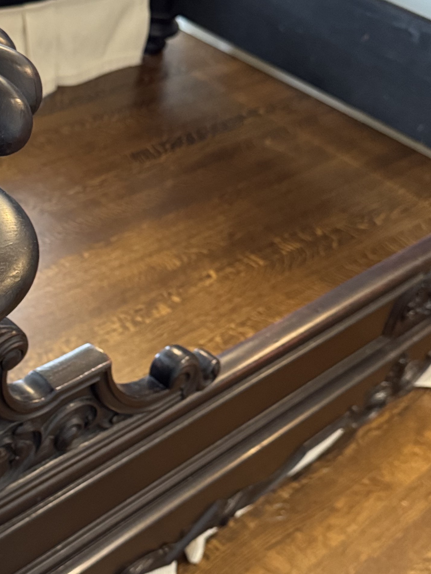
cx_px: 60
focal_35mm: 51
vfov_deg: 37.2
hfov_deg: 27.7
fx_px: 847
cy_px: 368
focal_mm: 6.76
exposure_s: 1/40
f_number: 1.78
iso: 800
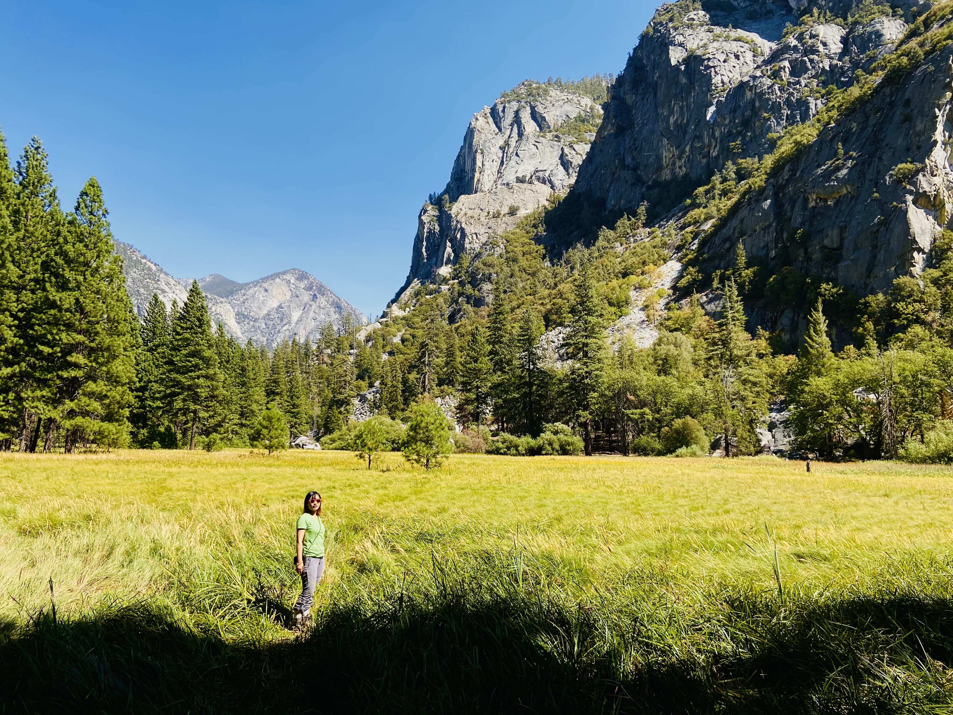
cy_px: 358
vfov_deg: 53.1
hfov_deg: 67.3
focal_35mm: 26
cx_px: 476
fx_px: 716
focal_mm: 4.25
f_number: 1.8
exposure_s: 1/1362
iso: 32
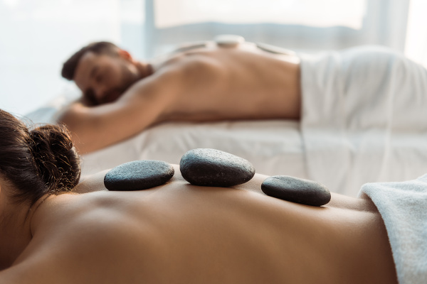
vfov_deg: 27.0
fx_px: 593
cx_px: 214
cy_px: 142
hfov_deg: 39.6
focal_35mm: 50
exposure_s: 1/160
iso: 200
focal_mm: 50
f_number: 4
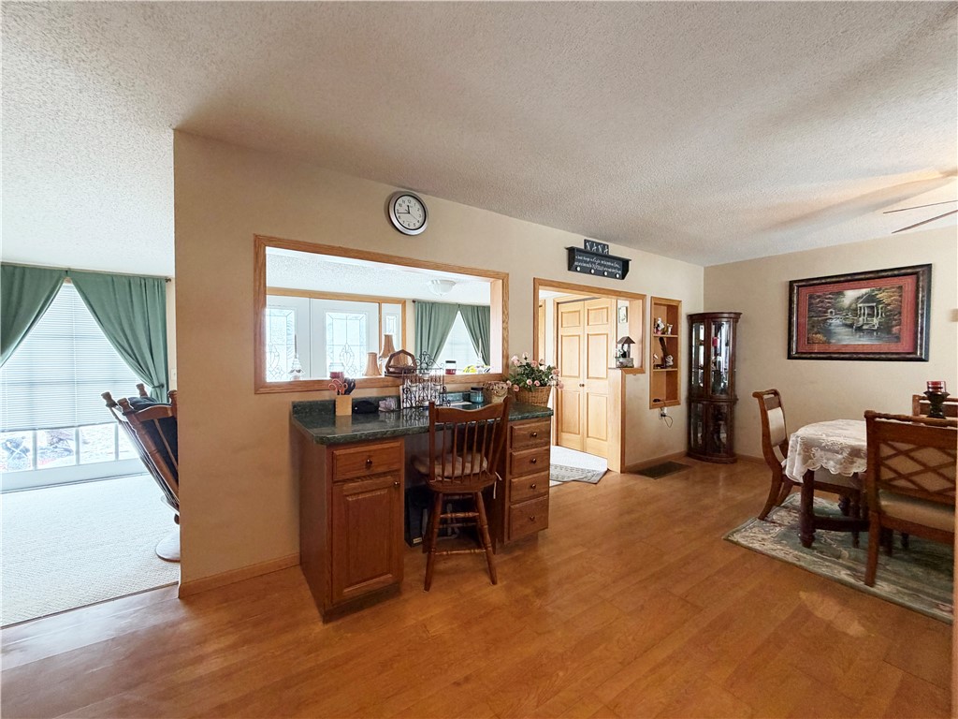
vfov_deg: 85.7
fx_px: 387
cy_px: 360
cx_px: 479
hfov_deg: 102.1
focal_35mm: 14
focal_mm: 2.22
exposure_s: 1/60
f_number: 2.2
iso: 250
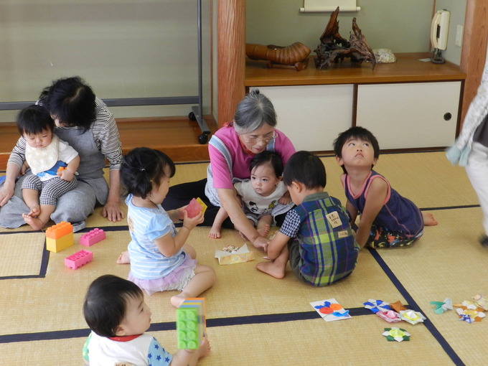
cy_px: 183
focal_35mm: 53
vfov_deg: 27.5
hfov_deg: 36.2
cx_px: 244
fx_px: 747
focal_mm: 9.4
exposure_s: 1/30
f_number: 4.4
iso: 320
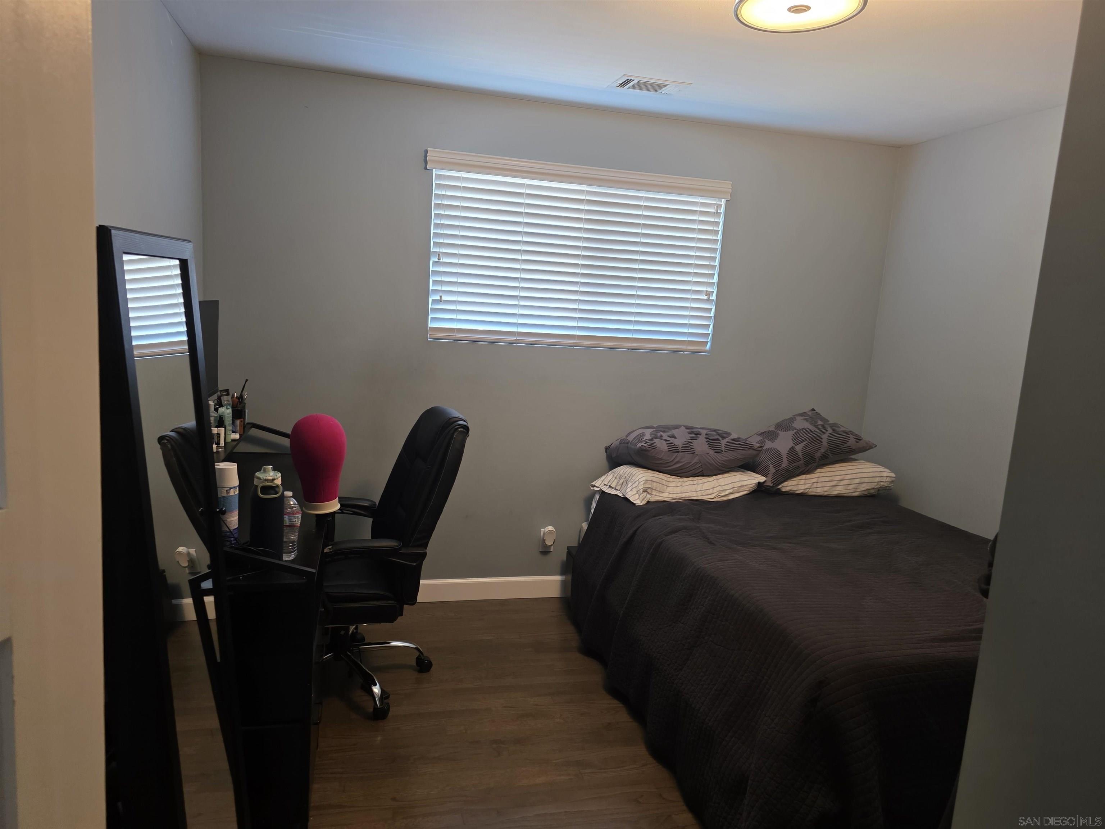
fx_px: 734
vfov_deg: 58.9
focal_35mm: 23
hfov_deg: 73.9
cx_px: 552
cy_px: 414
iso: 320
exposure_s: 1/52
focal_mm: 6.3
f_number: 1.7
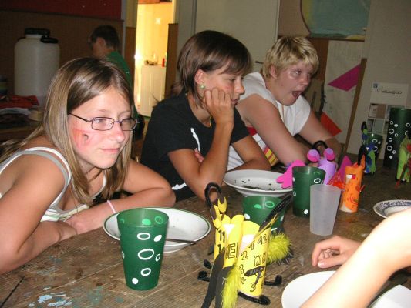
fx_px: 439
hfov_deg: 50.1
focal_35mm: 37
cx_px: 206
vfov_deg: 38.7
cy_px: 154
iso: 160
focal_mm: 6.1
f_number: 2.8
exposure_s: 1/45
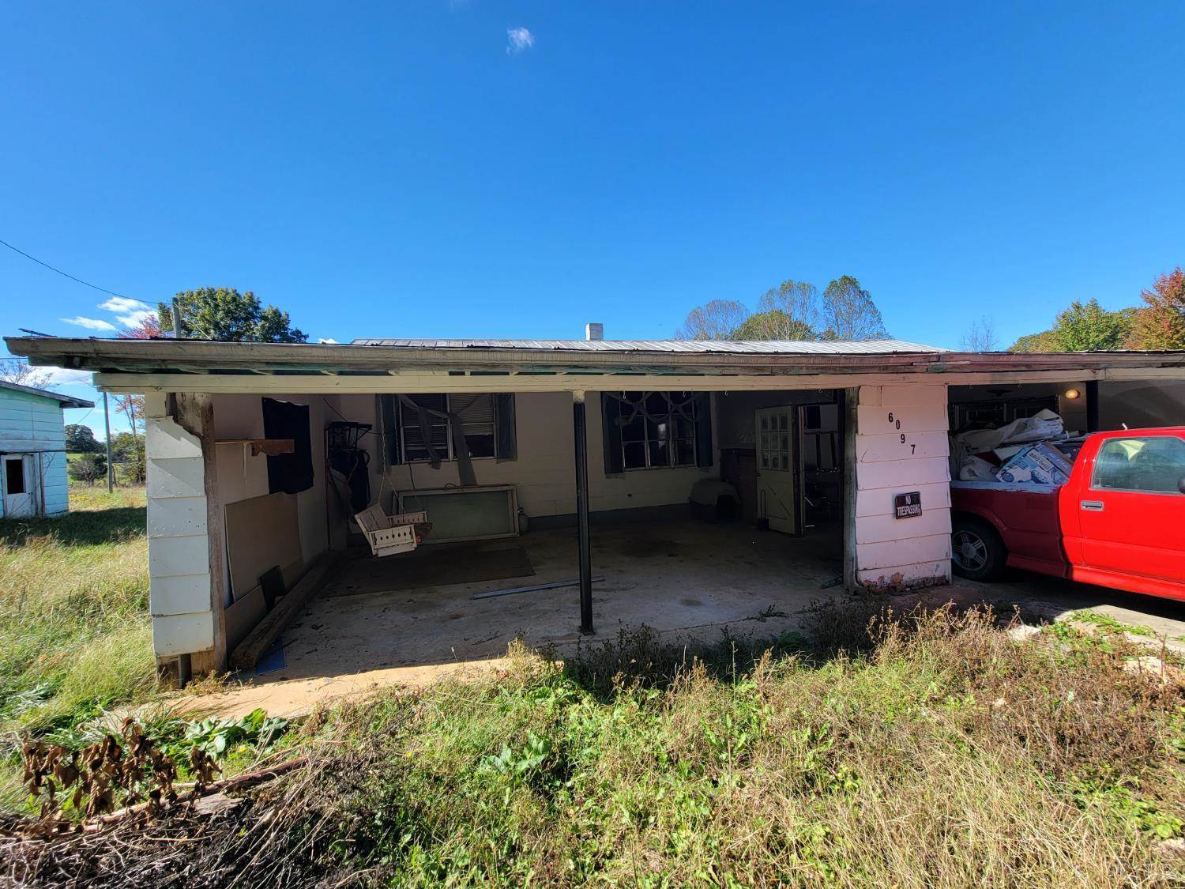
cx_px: 592
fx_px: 445
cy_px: 444
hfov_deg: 106.2
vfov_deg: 89.9
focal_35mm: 13
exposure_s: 1/738
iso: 50
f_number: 2.2
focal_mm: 2.2
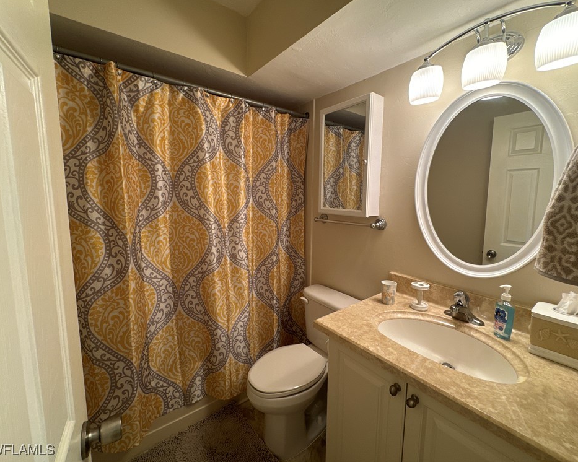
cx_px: 296
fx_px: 257
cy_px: 225
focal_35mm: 15
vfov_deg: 84.0
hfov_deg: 96.8
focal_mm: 2.22
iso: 160
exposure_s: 1/60
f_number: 2.2
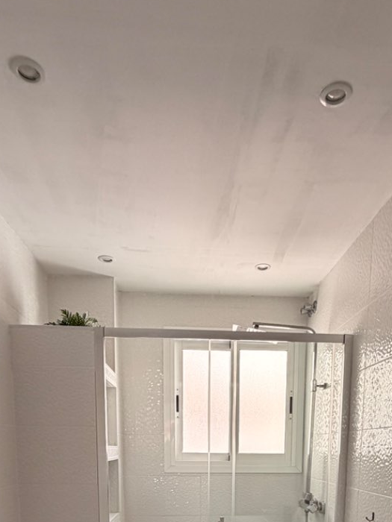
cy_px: 512
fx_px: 453
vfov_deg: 49.8
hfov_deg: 46.7
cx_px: 221
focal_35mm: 30
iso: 200
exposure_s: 1/121
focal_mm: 2.22
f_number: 2.2
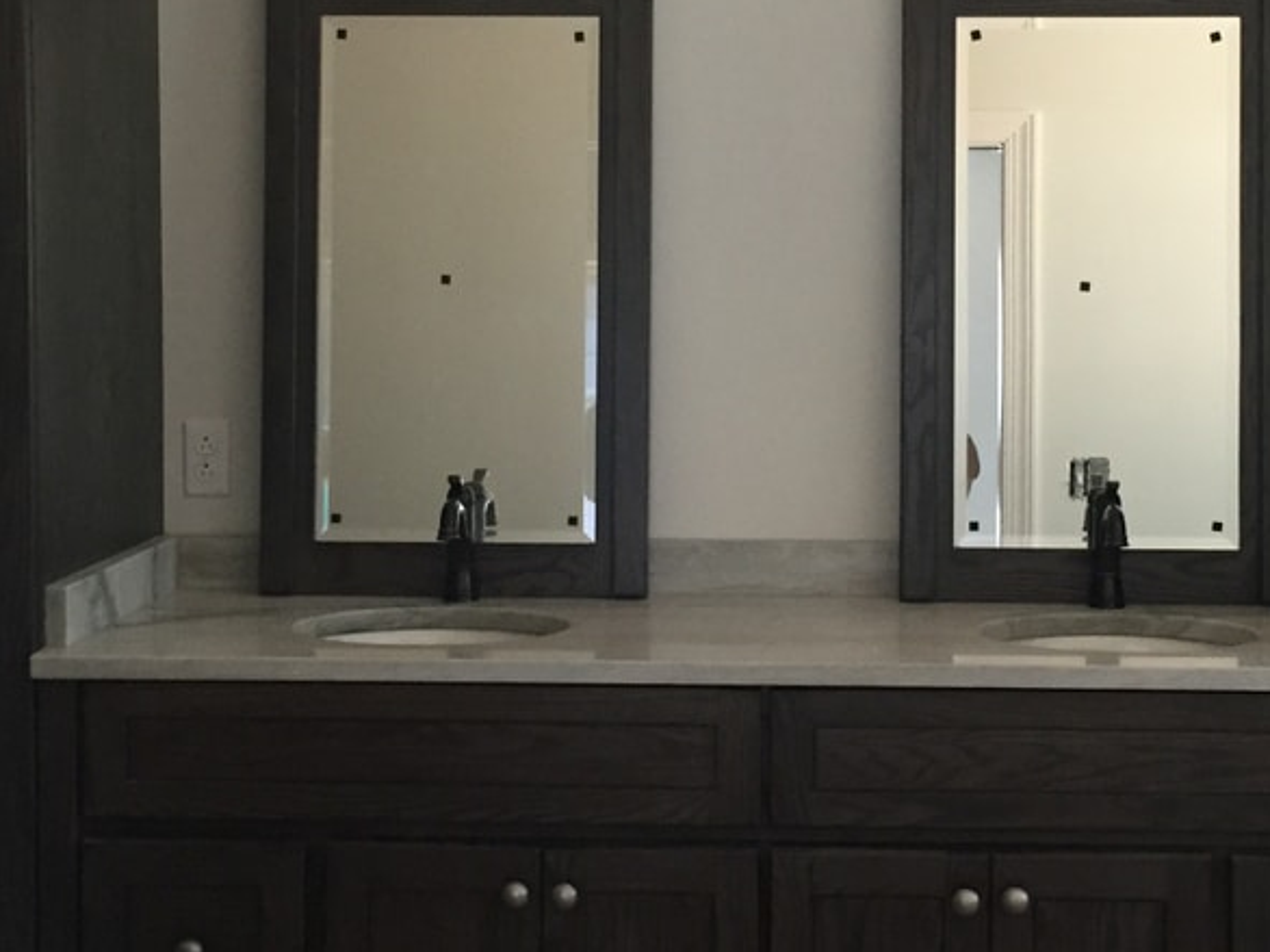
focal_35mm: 66
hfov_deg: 29.3
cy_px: 338
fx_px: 2420
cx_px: 783
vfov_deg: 22.2
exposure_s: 1/30
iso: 160
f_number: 2.2
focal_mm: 4.15
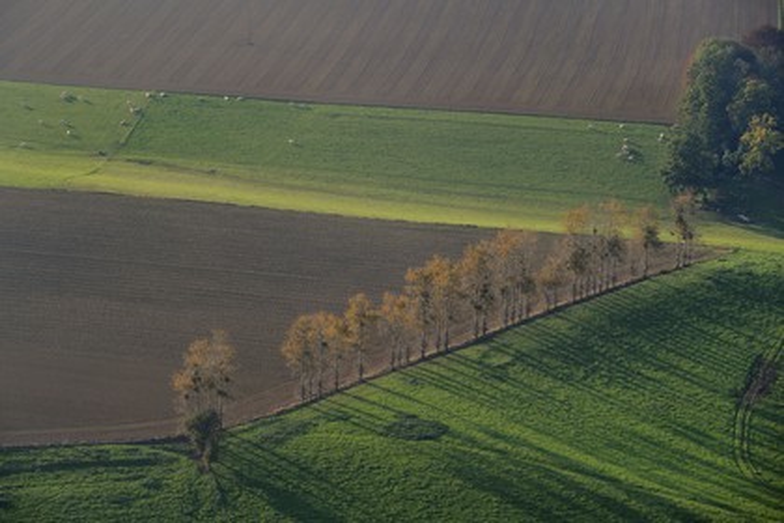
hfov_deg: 12.8
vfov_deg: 8.6
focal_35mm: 160
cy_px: 262
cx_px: 392
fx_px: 3484
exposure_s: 1/800
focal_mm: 160
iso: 400
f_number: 7.1
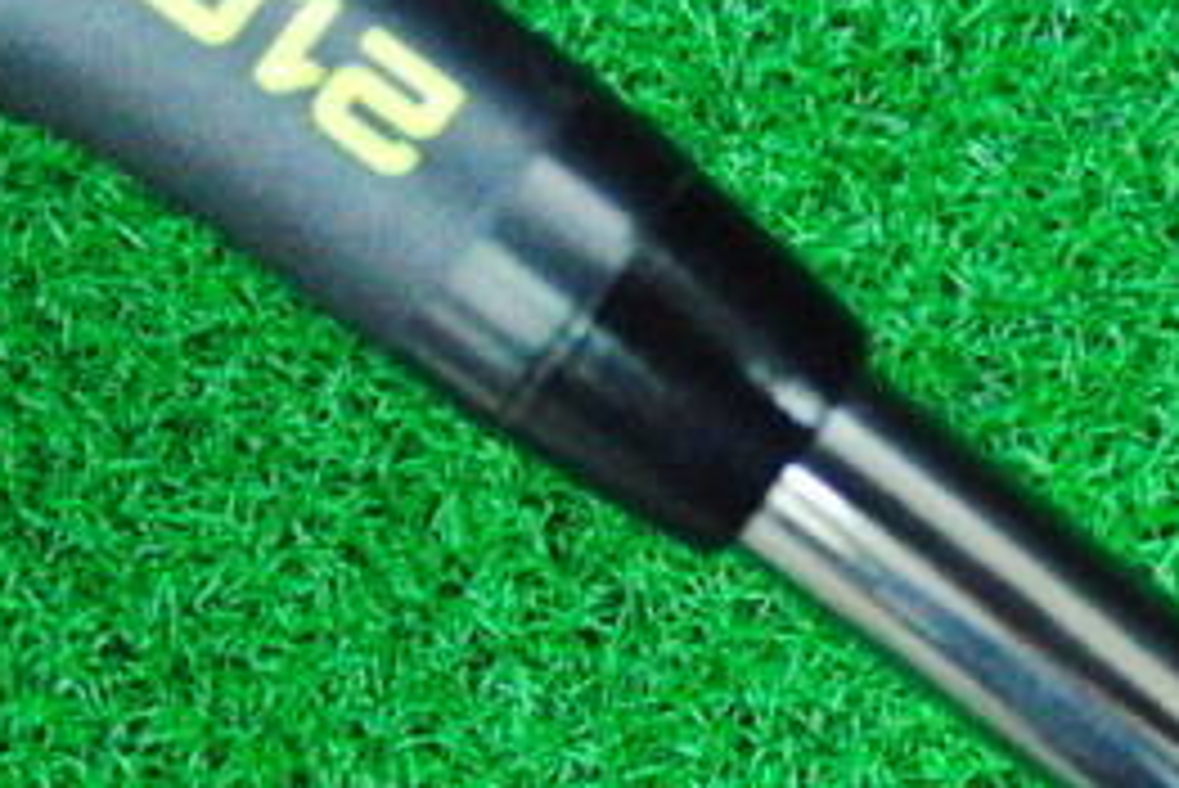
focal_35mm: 94
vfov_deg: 14.6
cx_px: 909
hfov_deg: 21.5
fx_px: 3080
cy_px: 428
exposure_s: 1/160
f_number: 3.6
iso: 3200
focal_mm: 6.42
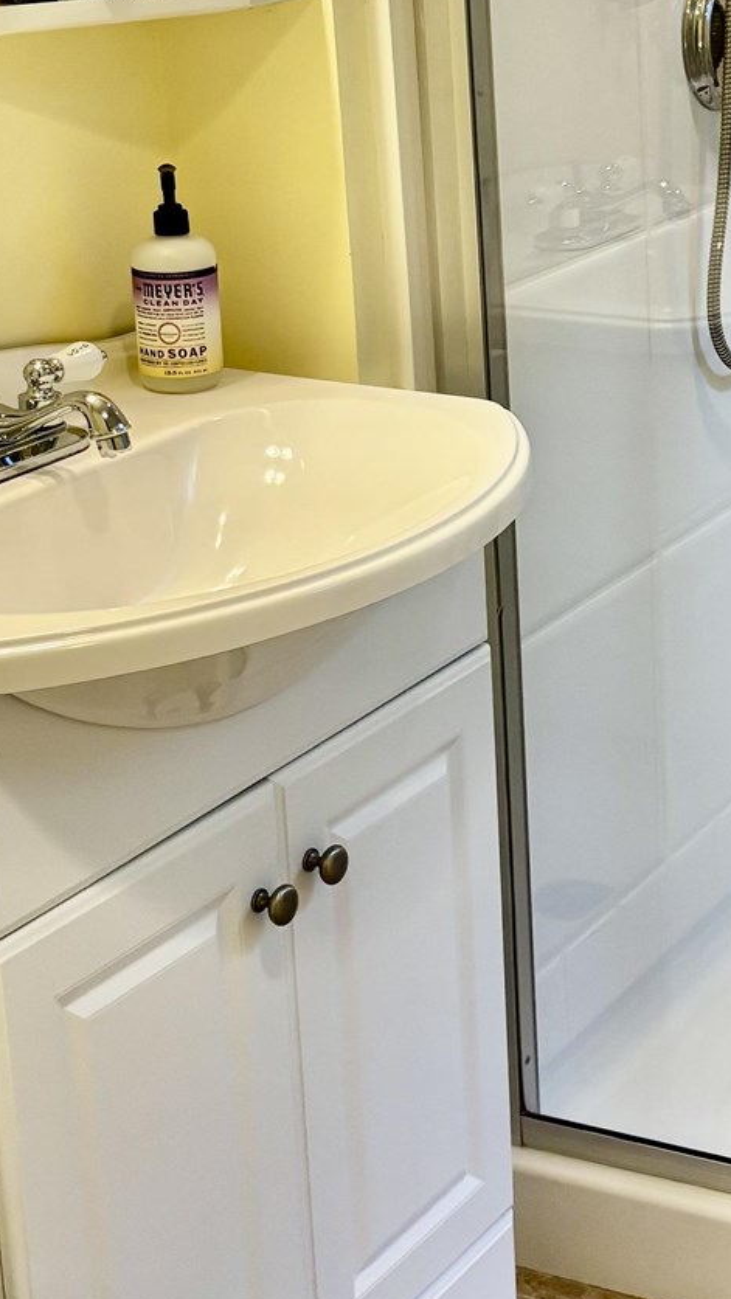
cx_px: 760
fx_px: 2687
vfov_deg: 26.9
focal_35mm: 78
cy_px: 388
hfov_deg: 15.2
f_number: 1.6
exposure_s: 1/120
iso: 125
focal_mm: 5.96
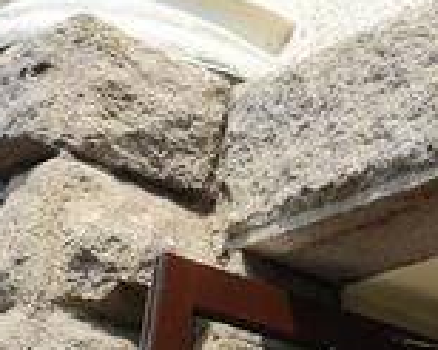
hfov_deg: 13.2
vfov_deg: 12.0
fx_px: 1619
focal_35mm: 125
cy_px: 444
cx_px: 885
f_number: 5.6
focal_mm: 32
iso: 200
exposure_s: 1/500
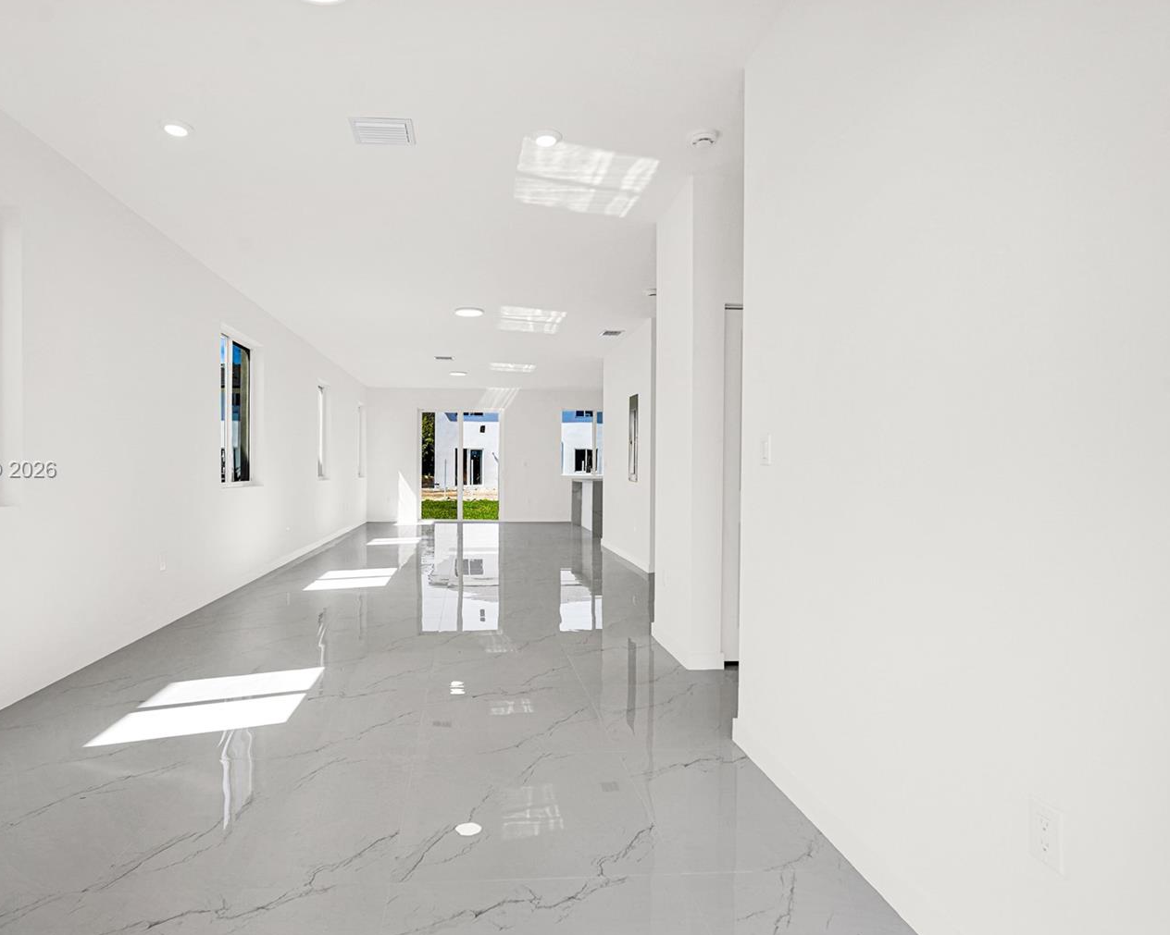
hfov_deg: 82.9
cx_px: 508
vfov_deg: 70.8
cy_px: 471
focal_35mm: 19
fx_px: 658
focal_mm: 16
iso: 100
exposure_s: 1/60
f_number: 8
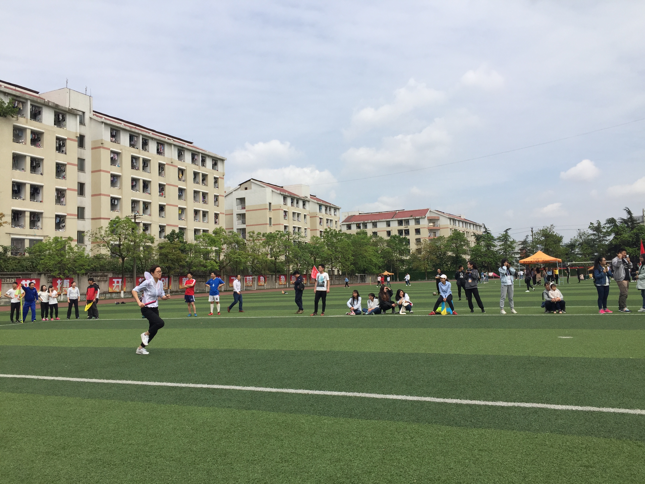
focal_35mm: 29
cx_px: 322
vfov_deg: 48.2
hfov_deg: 61.7
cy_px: 242
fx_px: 540
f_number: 2.2
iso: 32
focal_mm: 4.15
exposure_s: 1/2198
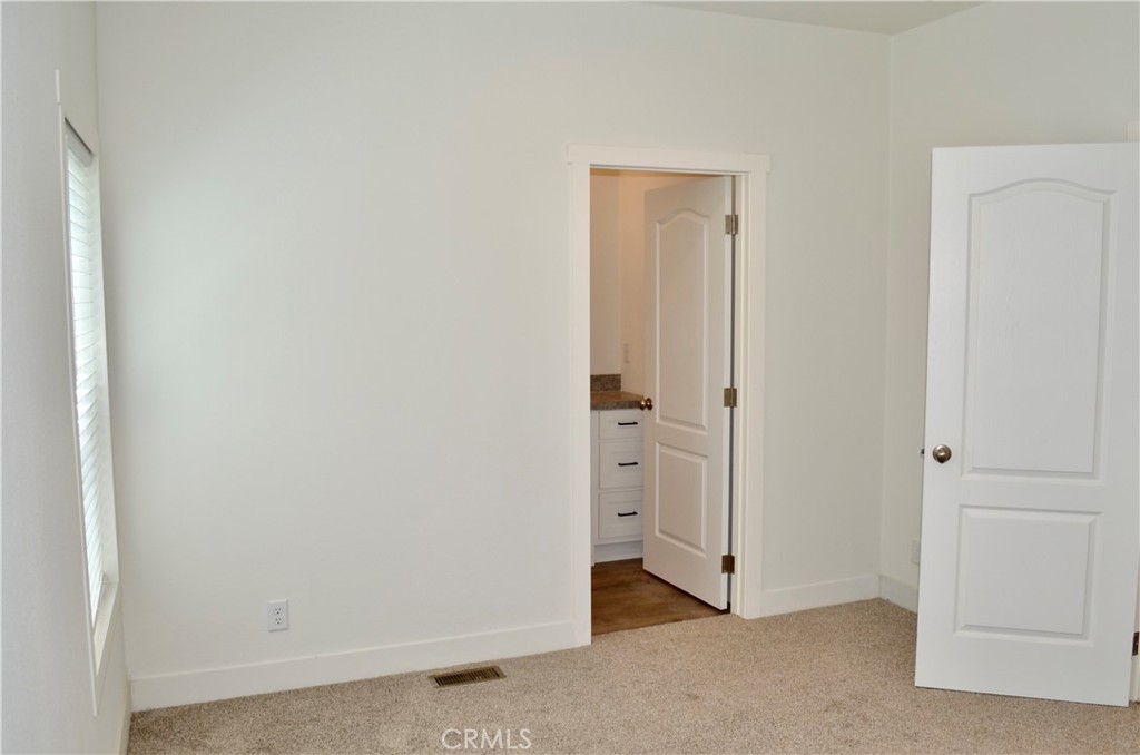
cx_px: 570
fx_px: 853
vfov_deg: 47.7
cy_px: 378
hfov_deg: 67.5
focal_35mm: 27
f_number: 6.3
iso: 200
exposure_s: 1/60
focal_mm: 18
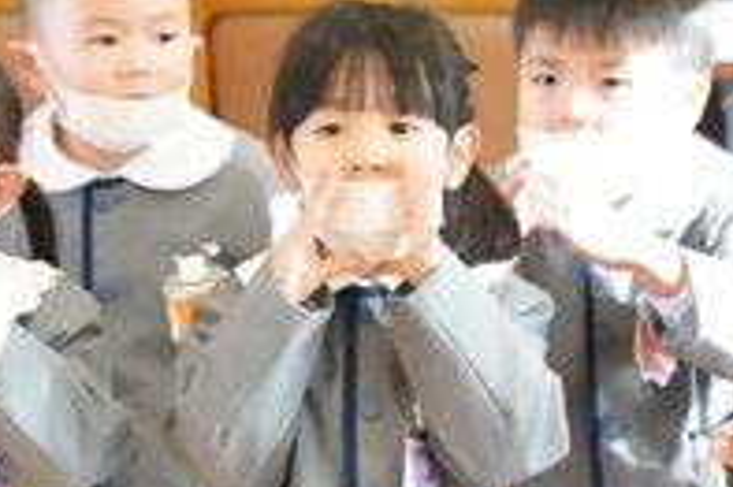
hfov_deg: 6.8
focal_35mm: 305
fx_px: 6205
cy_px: 195
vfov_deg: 4.5
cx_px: 424
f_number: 7.1
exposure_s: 1/664
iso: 40000
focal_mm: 100
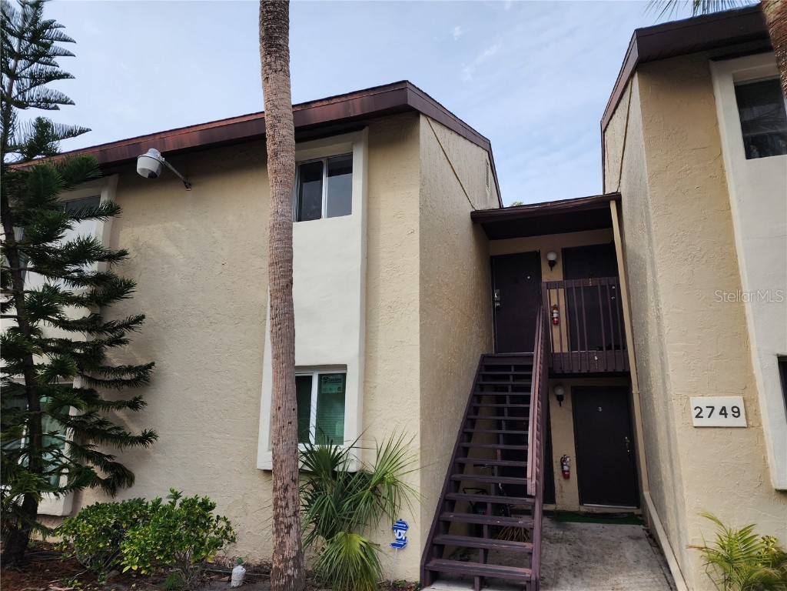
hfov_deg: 73.9
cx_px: 394
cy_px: 296
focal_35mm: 23
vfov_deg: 58.9
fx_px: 523
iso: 12
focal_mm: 6.4
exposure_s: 1/801
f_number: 1.8
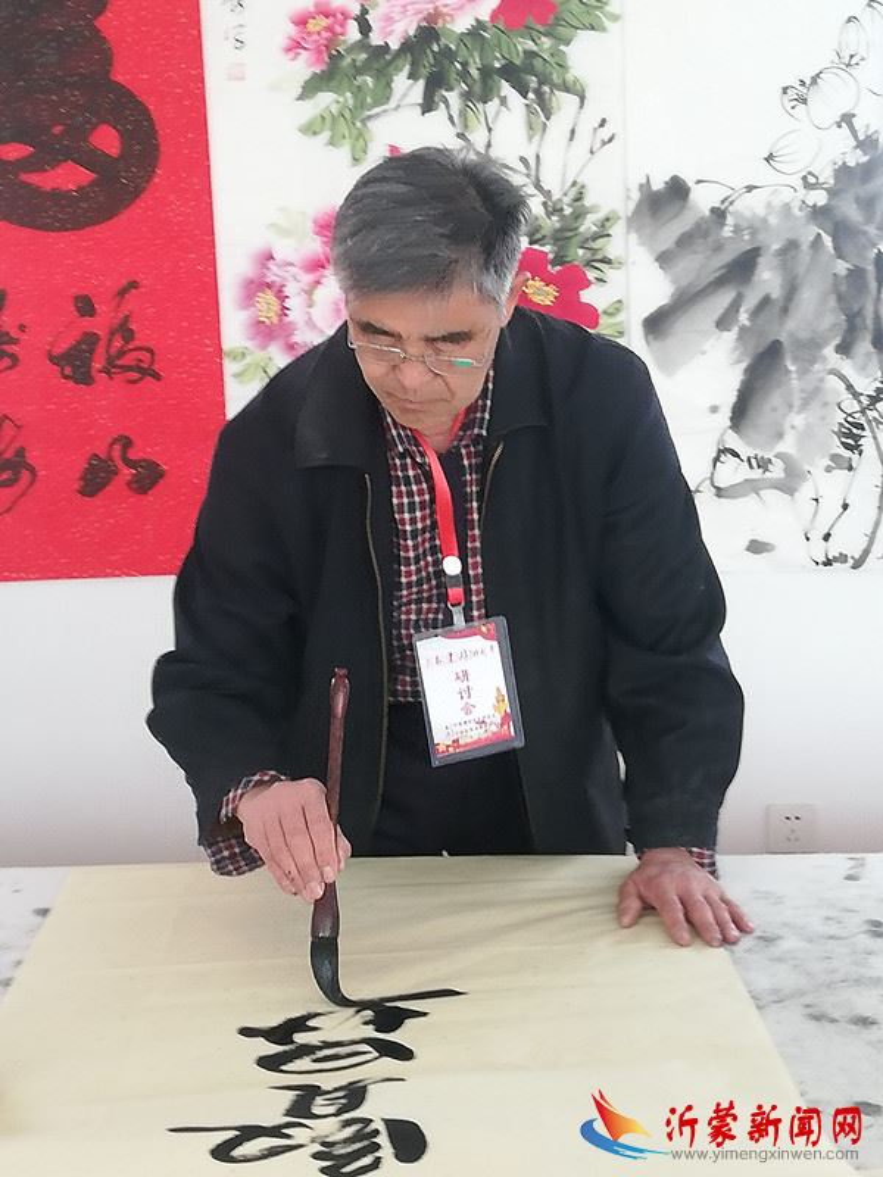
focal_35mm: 63
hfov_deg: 23.3
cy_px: 588
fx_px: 2143
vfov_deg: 30.7
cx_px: 442
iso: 200
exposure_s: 1/30
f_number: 2.2
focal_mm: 3.81
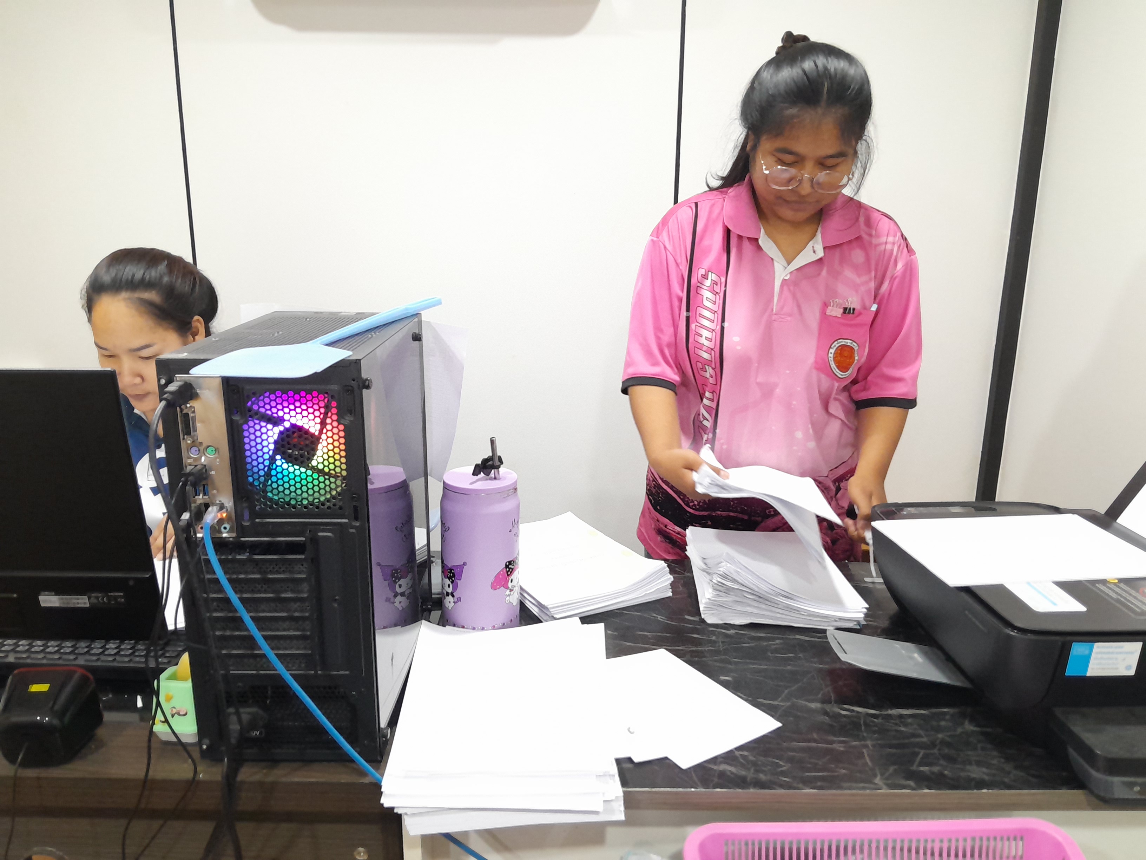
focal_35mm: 26
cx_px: 573
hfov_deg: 67.3
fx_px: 861
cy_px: 430
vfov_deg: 53.1
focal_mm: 3.98
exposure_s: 1/33
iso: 400
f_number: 1.8
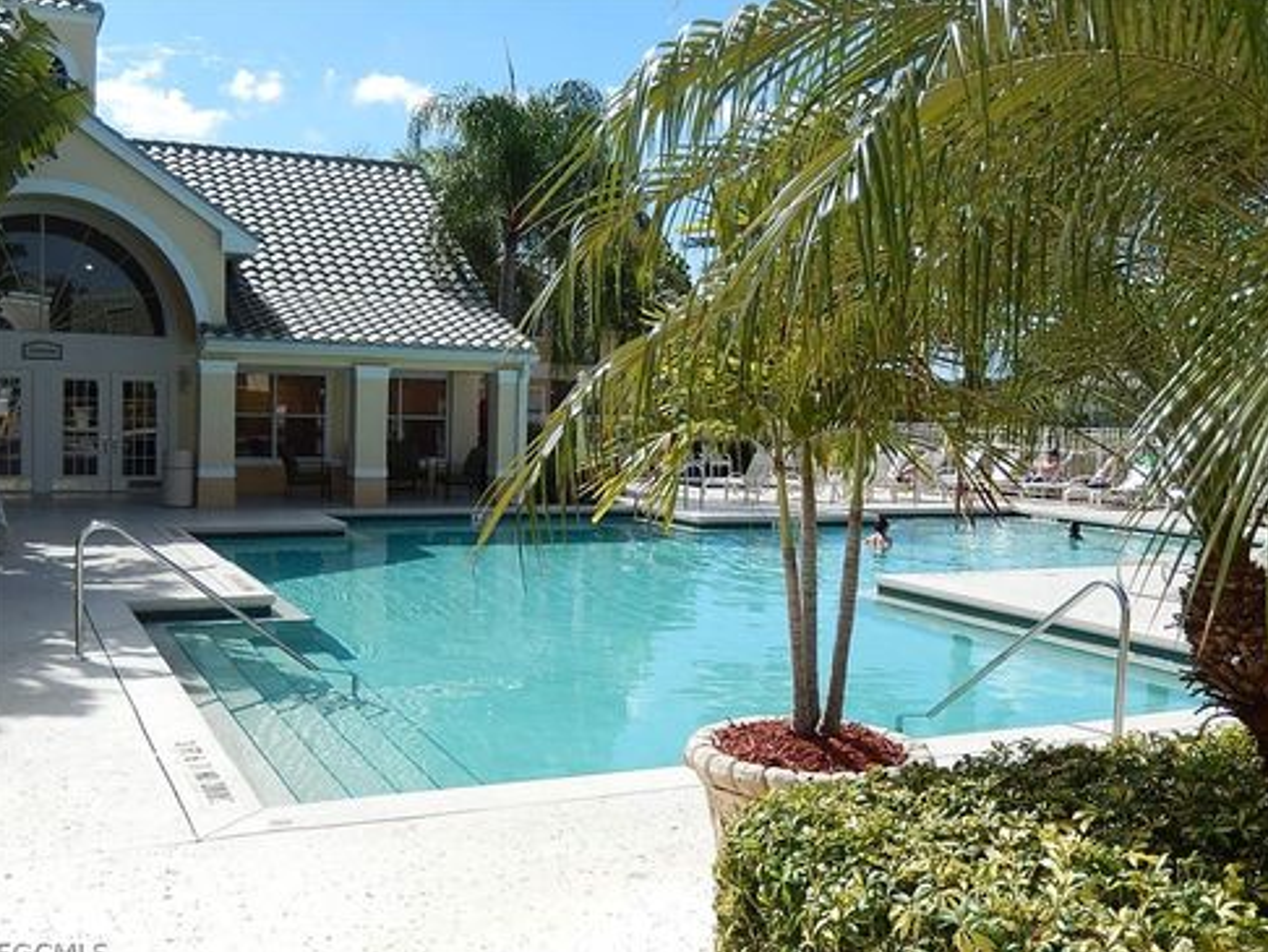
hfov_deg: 50.1
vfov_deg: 38.7
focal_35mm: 37
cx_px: 639
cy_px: 484
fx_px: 1356
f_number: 4
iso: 125
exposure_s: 1/1250
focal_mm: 6.5
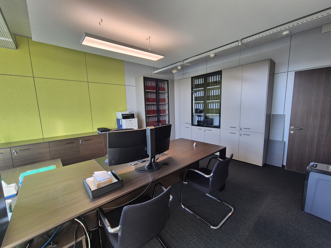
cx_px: 166
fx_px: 124
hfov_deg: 106.2
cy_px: 124
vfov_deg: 89.9
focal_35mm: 13
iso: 64
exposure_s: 1/50
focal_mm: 2.2
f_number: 2.2
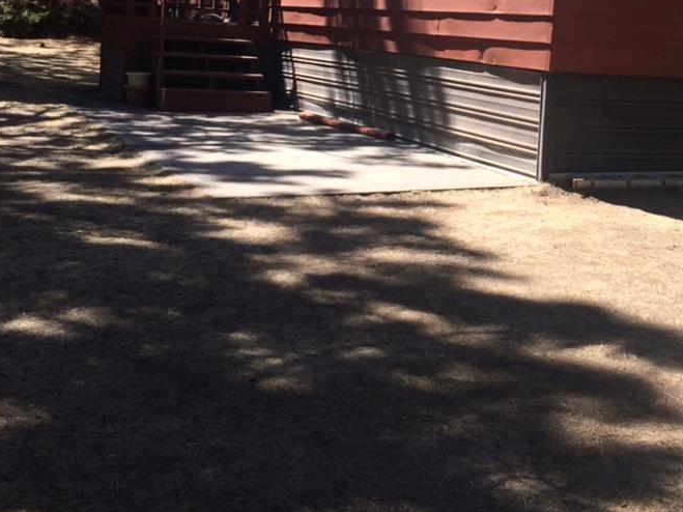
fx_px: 1302
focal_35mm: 66
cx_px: 514
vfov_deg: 21.6
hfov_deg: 28.9
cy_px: 27
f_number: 2.2
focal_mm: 4.15
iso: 32
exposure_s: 1/805
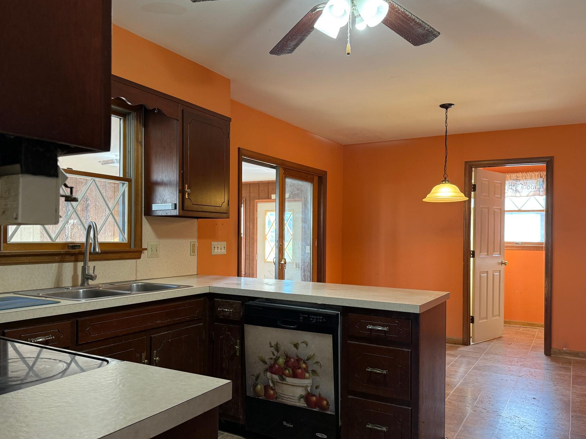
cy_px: 235
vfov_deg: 48.2
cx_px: 276
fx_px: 491
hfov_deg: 61.6
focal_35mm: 29
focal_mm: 6.76
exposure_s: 1/60
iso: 160
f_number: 1.78
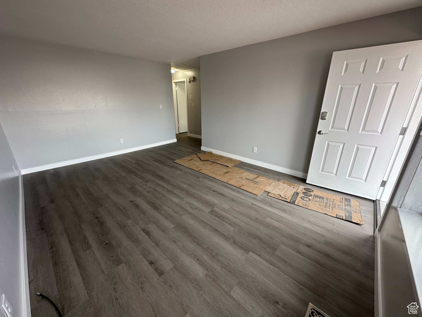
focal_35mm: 14
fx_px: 171
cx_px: 211
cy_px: 158
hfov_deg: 102.1
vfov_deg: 85.7
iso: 80
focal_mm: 2.22
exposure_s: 1/99
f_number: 2.2
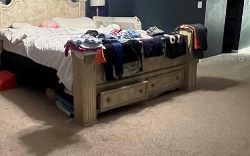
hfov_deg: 50.9
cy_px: 58
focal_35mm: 34
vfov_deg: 37.1
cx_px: 30
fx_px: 232
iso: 800
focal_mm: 1.57
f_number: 1.8
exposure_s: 1/40
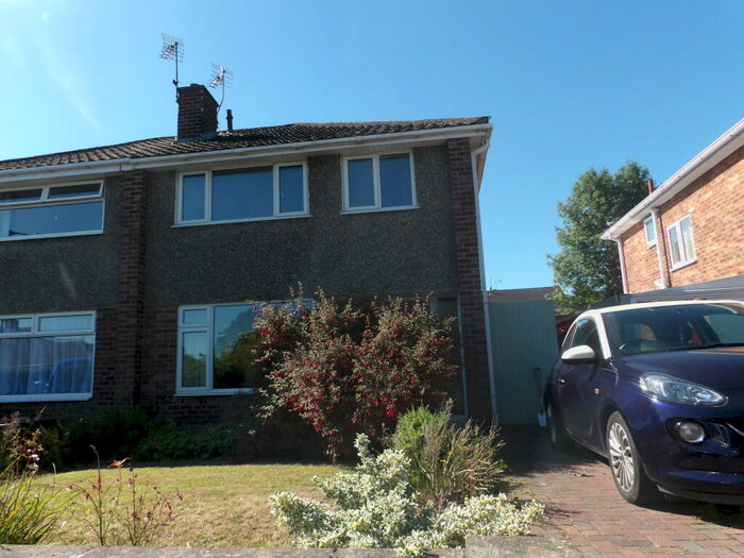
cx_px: 372
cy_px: 279
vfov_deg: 56.8
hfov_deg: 71.6
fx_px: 516
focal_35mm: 24
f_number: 4.1
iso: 100
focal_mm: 4.3
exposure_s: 1/430
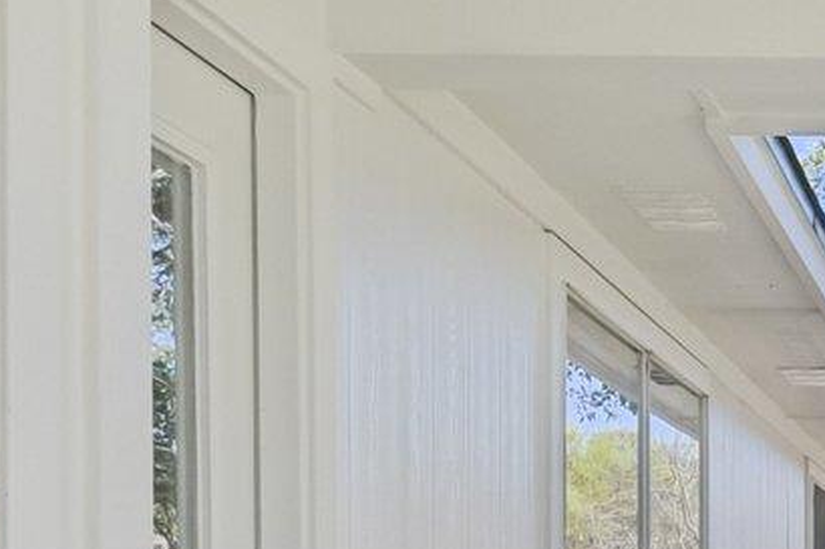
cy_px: 600
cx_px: 1070
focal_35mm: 75
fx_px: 1718
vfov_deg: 17.6
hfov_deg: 23.8
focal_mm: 10
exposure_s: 1/200
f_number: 8
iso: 400
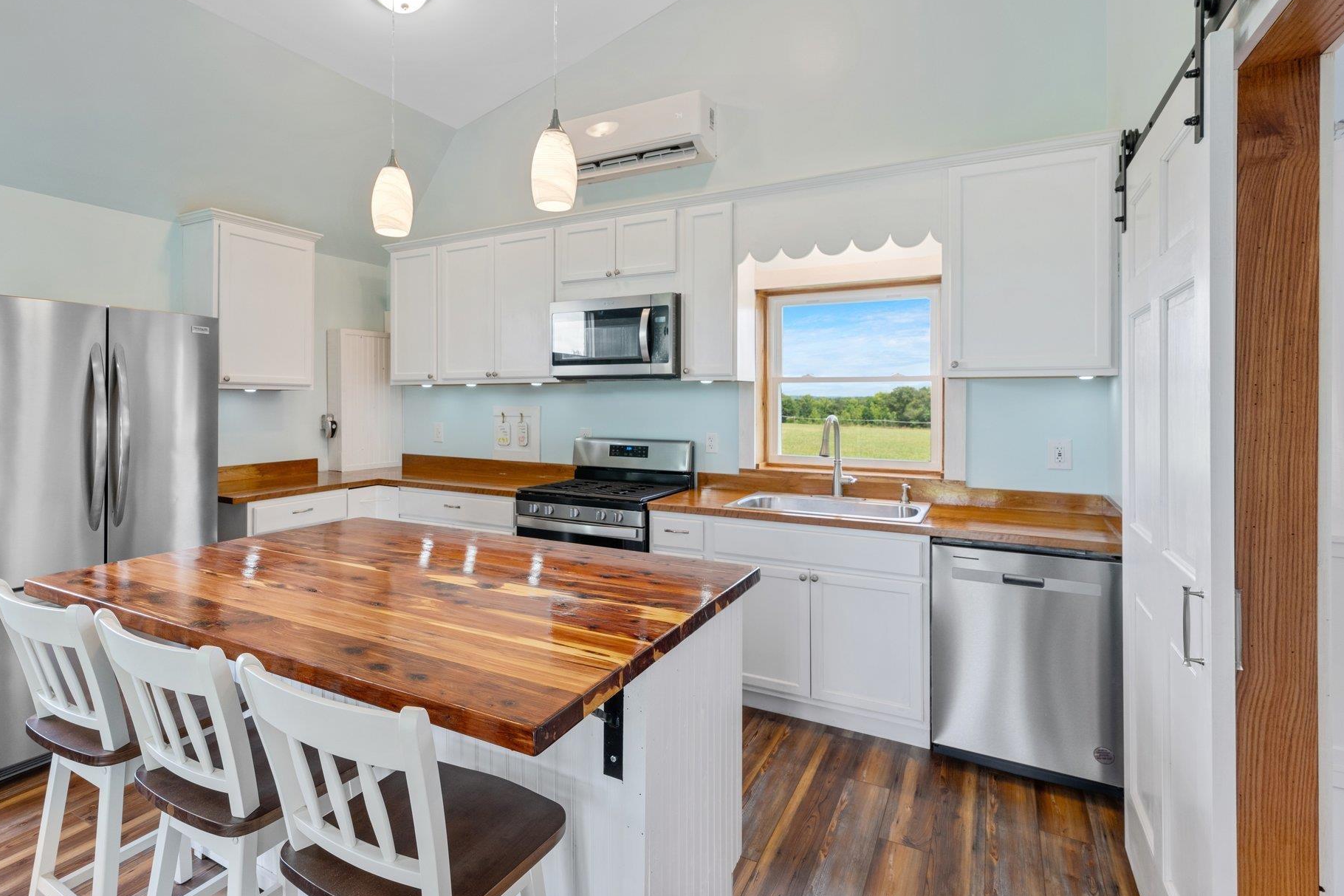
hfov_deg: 89.8
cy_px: 399
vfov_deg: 67.2
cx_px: 619
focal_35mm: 18
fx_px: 672
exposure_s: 1/2
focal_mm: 16
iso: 200
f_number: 9
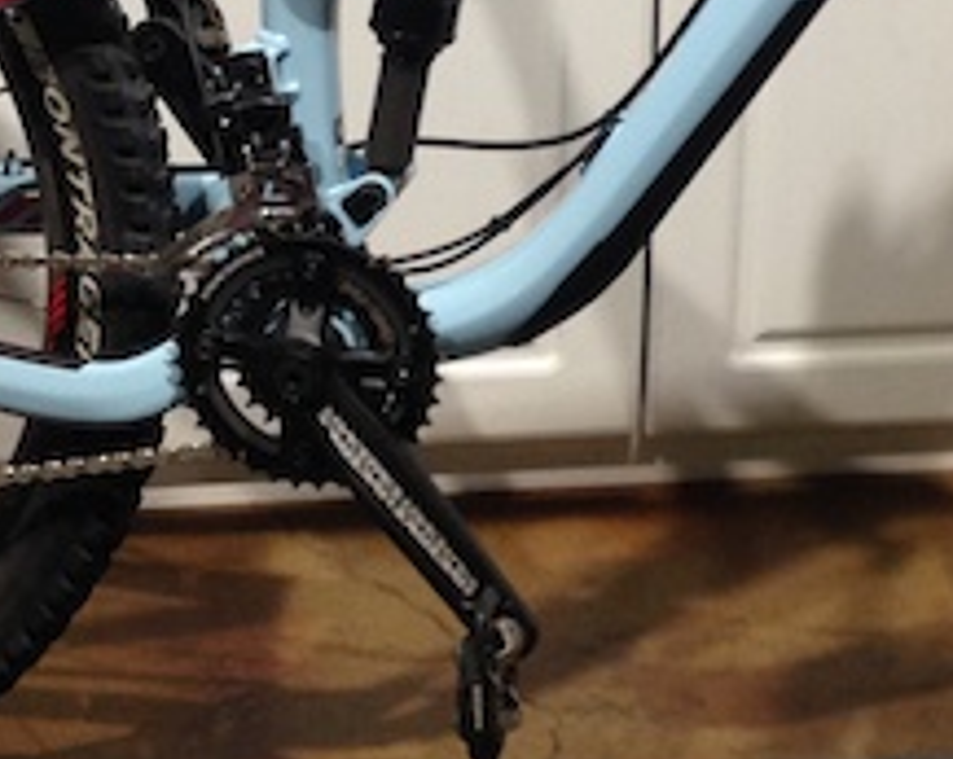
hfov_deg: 16.1
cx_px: 689
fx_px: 3352
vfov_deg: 12.8
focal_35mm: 119
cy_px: 61
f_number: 2.4
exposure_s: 1/20
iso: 125
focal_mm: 4.12
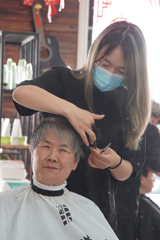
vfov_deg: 14.6
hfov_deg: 9.7
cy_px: 120
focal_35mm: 141
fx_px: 940
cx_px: 80
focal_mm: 94
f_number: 5.6
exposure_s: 1/160
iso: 3200
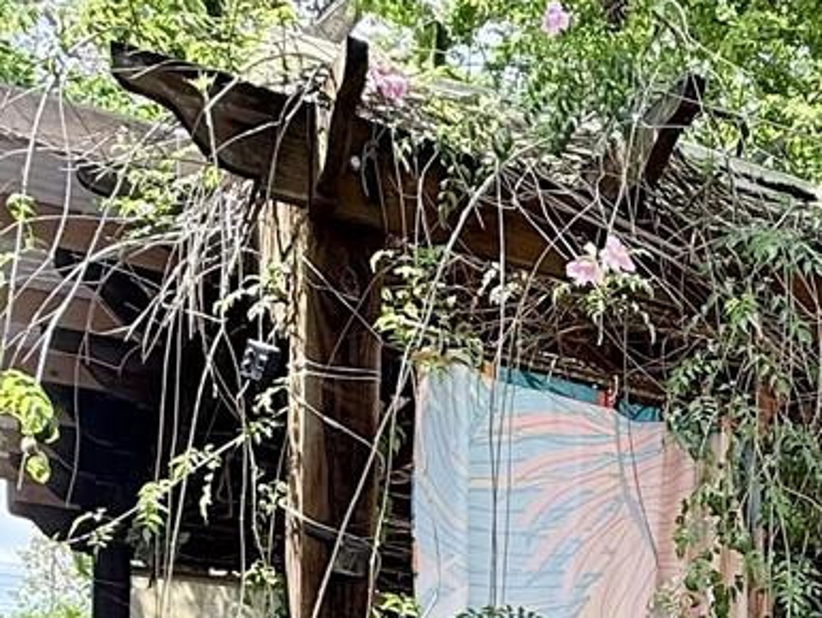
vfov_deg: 22.0
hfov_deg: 30.2
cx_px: 879
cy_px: 861
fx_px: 1378
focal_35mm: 58
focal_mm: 2.22
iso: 50
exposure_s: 1/388
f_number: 2.2
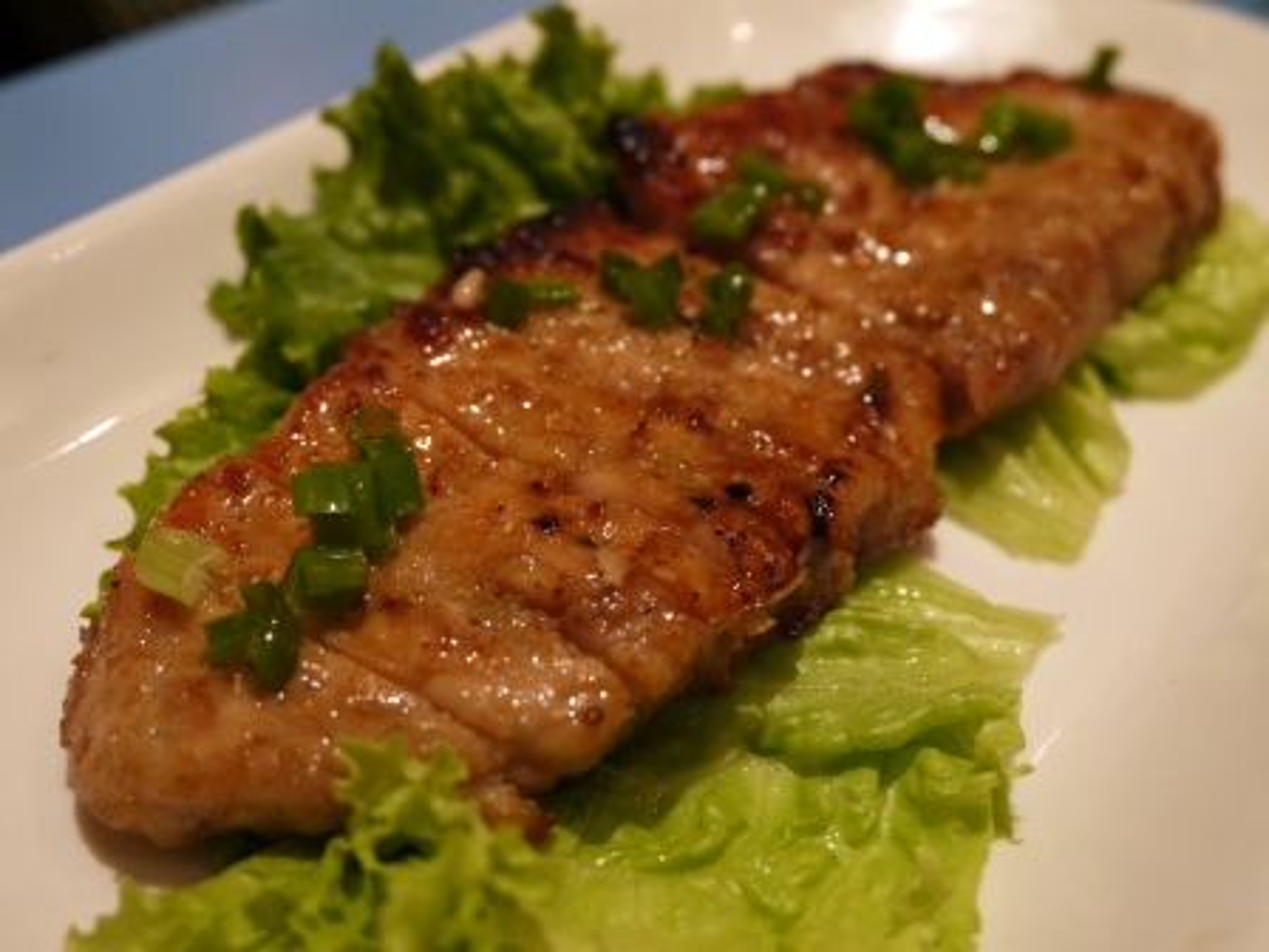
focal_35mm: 42
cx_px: 634
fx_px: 1540
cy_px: 476
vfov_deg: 34.3
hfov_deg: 44.8
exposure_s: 1/30
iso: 1600
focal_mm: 21
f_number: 4.6
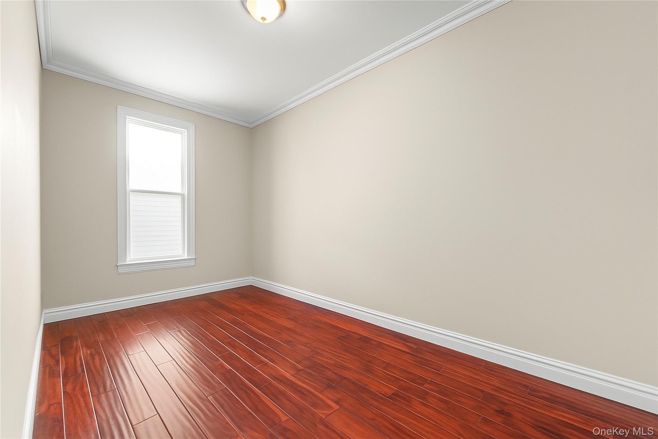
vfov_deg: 81.2
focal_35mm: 14
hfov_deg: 104.3
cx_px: 329
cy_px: 220
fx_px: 256
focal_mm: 14
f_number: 8
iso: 800
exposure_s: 1/2
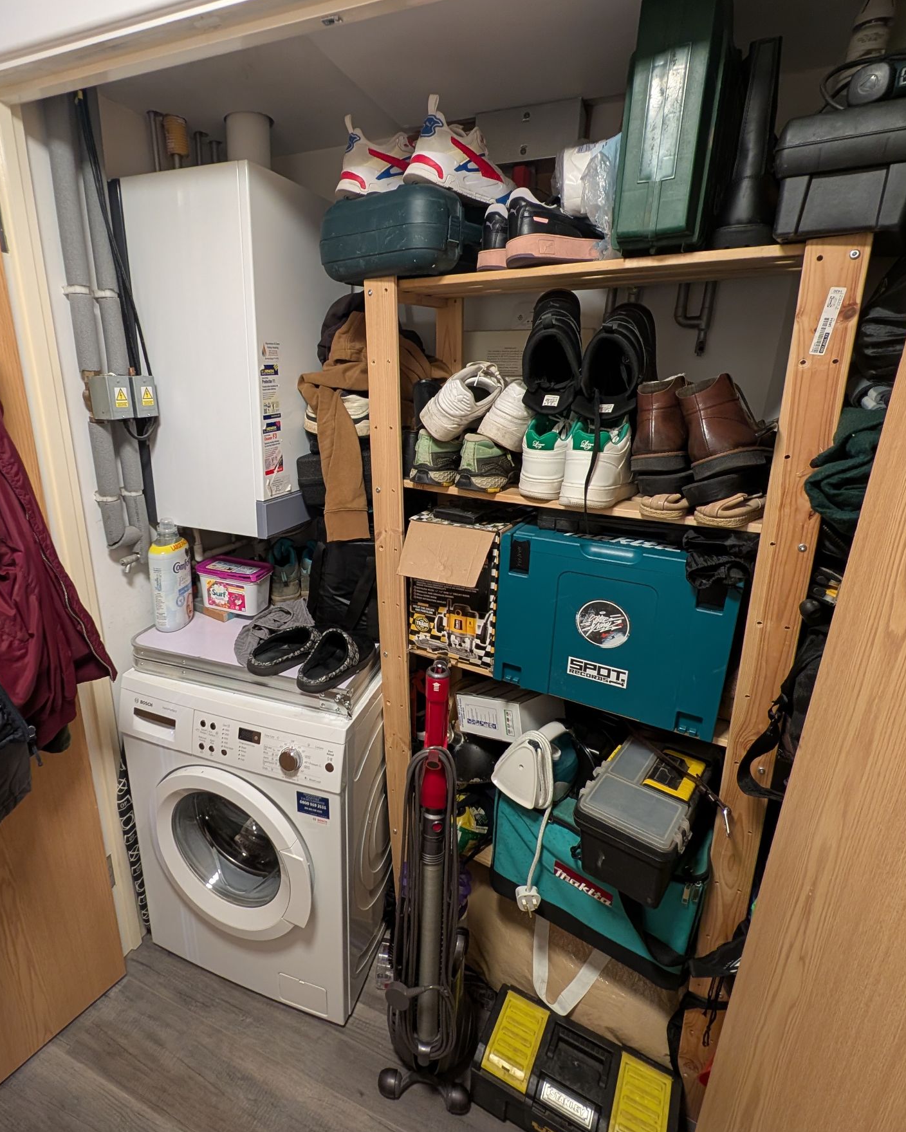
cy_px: 556
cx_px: 366
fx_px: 536
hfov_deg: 79.5
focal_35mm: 16
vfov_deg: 93.1
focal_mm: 2.23
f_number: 1.95
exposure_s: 1/25
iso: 237
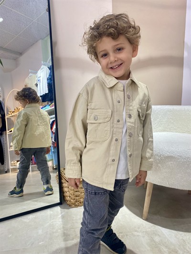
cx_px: 96
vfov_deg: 67.3
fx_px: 191
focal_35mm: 26
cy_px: 127
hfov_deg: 53.1
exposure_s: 1/121
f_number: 1.8
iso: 100
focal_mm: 4.25
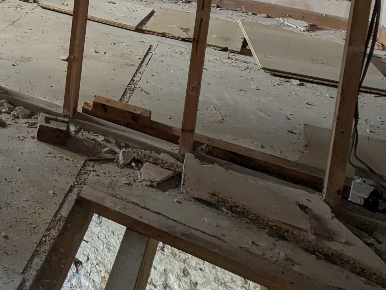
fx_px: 535
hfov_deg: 31.7
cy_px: -98
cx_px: -99
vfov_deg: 25.5
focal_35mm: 48
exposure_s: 1/90.1
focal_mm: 2.22
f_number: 2.2
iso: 321
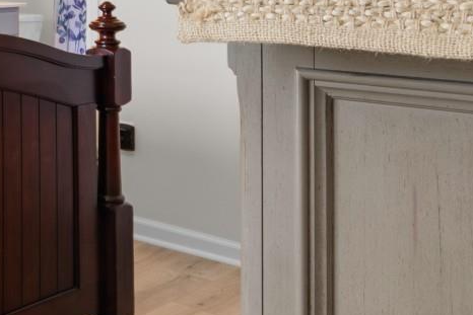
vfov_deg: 19.7
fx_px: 867
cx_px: -209
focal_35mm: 66
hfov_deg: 24.6
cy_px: -40
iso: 100
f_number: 4.8
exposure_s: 1.3
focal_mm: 13
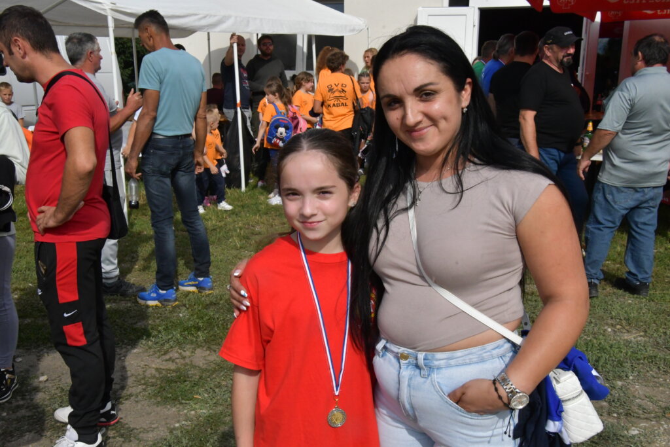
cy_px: 224
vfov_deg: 31.2
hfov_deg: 45.4
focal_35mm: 43
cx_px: 335
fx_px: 800
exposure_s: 1/1600
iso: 2500
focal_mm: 29
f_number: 20
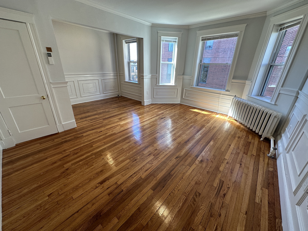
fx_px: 125
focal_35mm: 14
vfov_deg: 85.7
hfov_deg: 102.1
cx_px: 154
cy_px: 116
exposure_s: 1/120
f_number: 2.2
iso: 100
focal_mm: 2.22
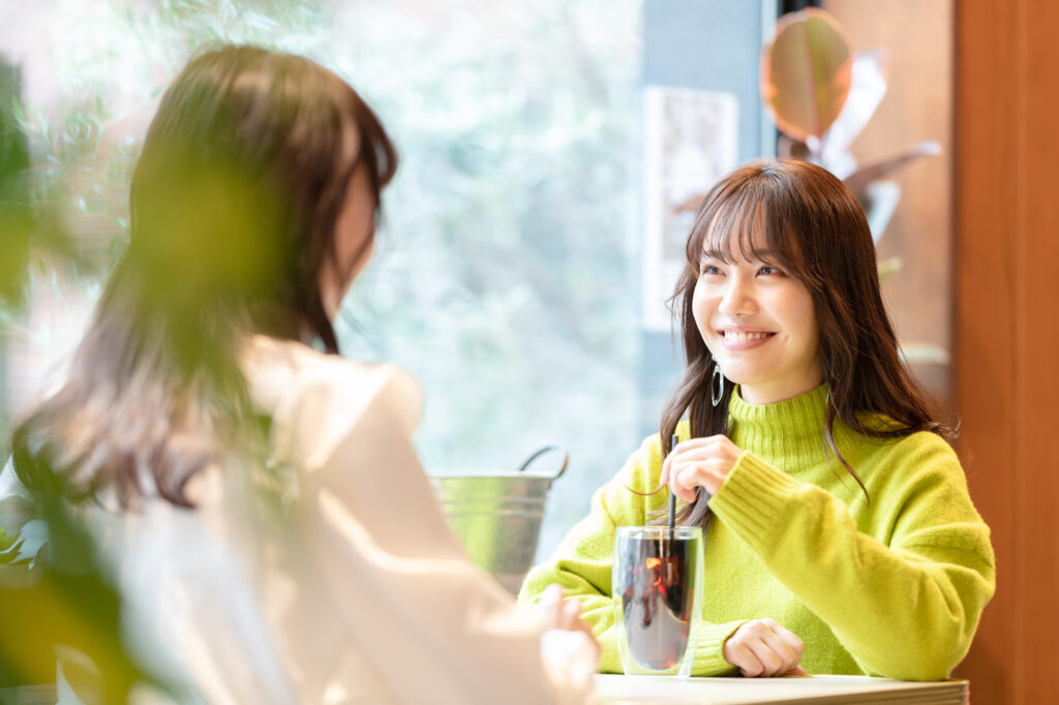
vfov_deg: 10.2
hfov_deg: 15.2
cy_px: 352
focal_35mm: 135
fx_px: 3970
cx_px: 530
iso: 320
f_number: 1.8
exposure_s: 1/80
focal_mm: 135
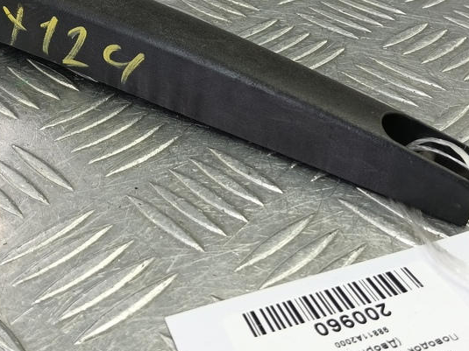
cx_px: 190
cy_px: 49
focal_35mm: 44
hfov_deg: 42.8
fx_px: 596
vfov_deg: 31.6
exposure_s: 1/50
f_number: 1.6
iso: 147
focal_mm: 4.11
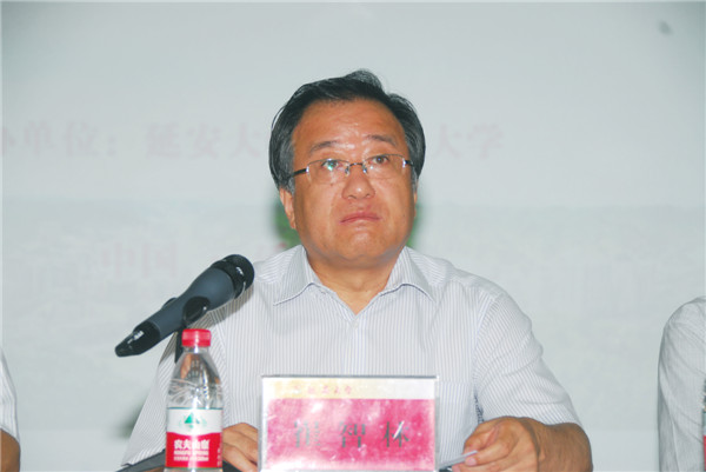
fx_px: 2414
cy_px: 236
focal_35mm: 123
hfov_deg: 16.6
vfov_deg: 11.2
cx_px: 353
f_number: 5
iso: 200
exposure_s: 1/60
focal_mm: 82
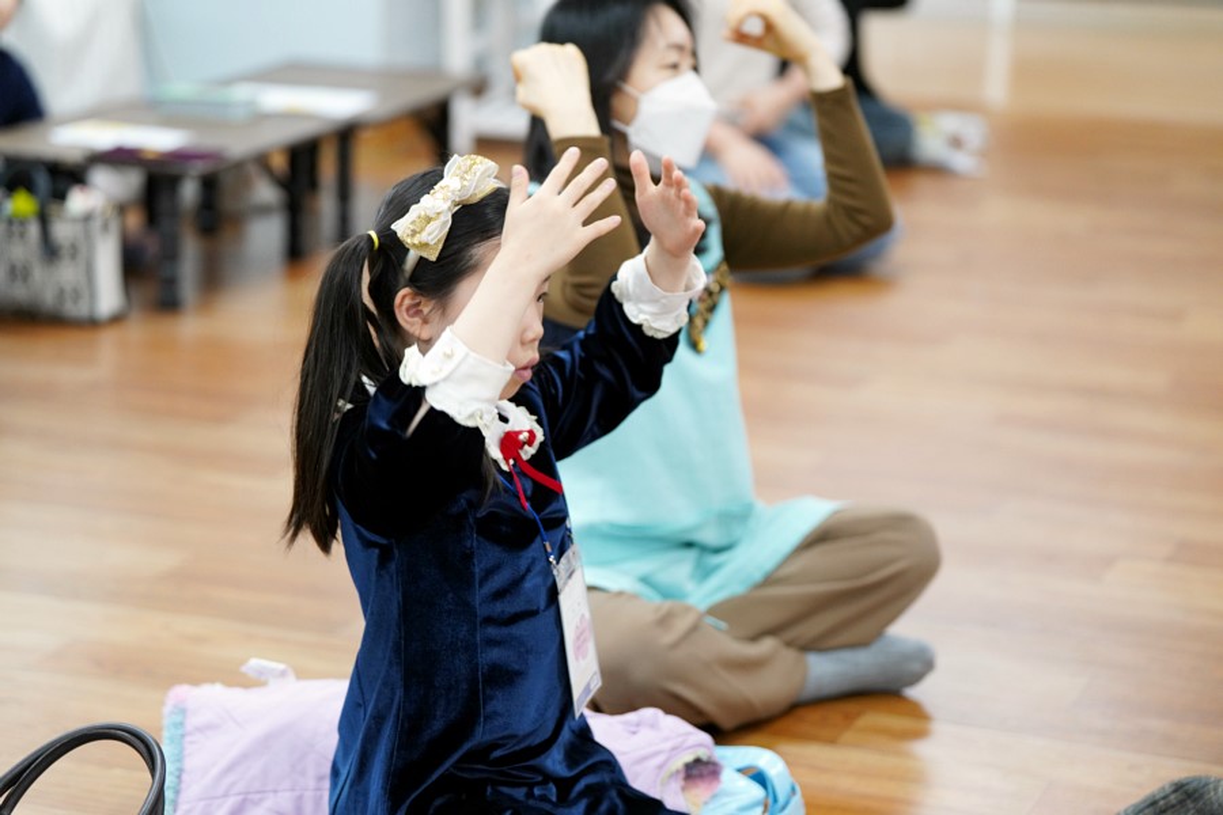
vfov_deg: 13.4
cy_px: 408
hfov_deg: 20.0
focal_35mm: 102
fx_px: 3465
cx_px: 612
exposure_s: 1/160
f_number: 2.8
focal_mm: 102
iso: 1600
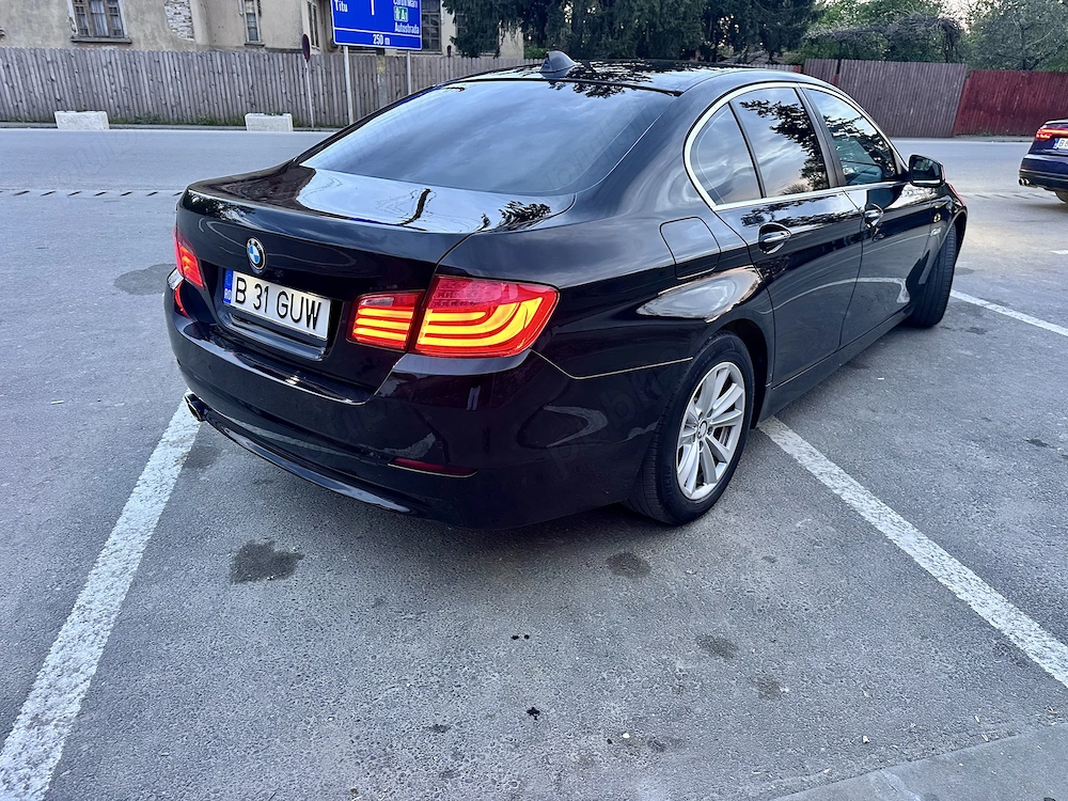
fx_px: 740
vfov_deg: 56.8
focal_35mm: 24
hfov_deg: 71.6
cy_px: 400
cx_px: 534
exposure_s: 1/60
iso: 320
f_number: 1.78
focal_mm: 6.86
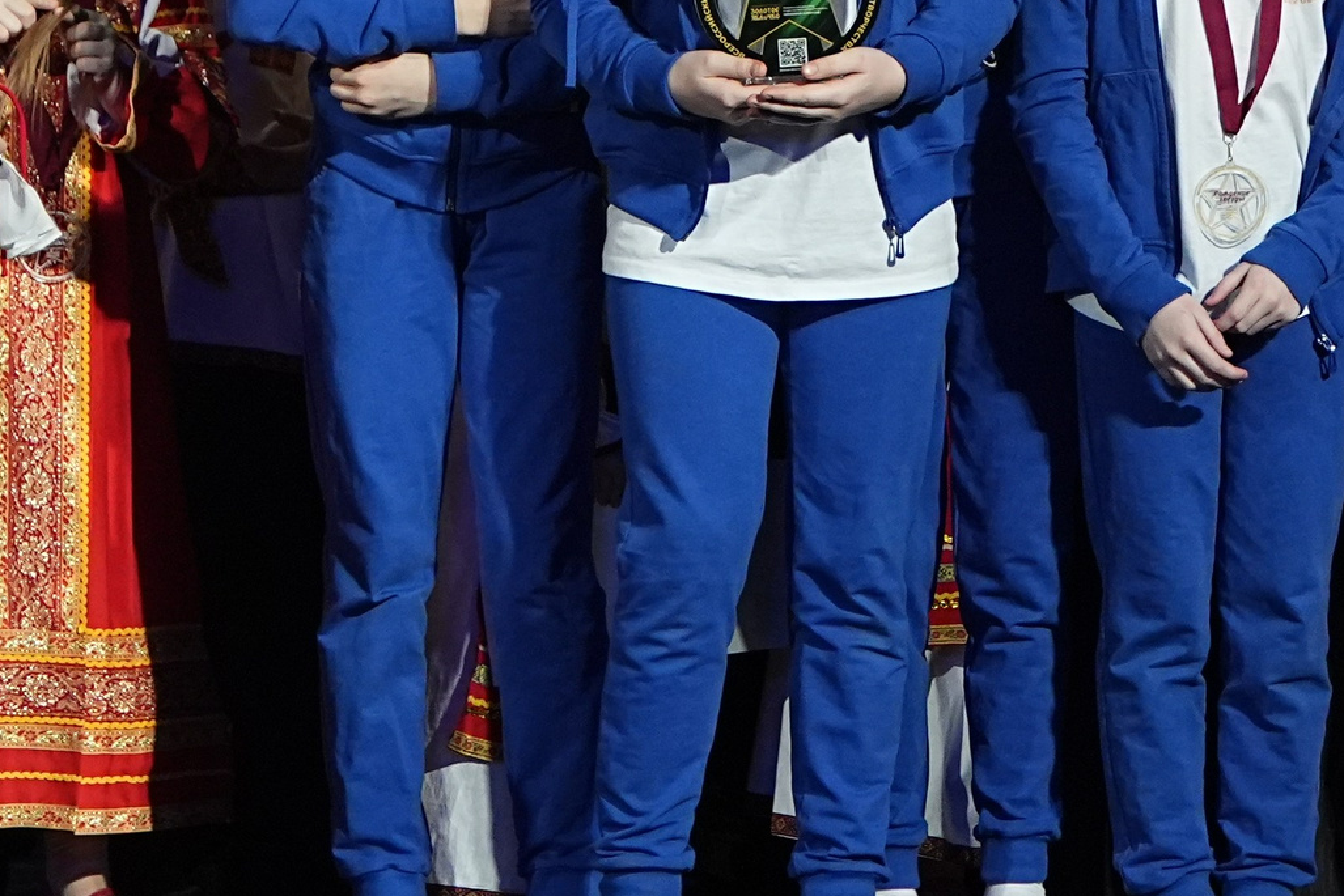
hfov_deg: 4.2
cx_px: 1078
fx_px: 18145
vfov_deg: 2.8
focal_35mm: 486
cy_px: -41
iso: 2500
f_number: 2.8
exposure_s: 1/500
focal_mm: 130
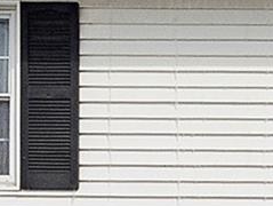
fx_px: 2275
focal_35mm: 288
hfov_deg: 5.8
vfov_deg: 5.0
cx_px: 1089
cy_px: 508
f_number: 16
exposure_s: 1/640
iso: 800
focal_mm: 35
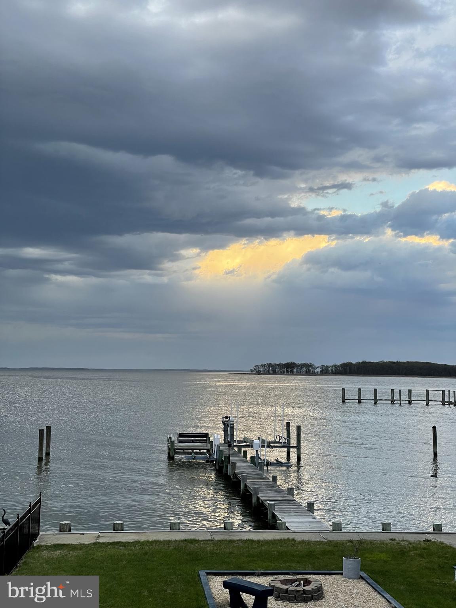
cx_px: 228
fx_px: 913
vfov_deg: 36.8
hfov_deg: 28.0
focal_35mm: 52
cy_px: 304
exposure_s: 1/144
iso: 25
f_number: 2
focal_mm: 6
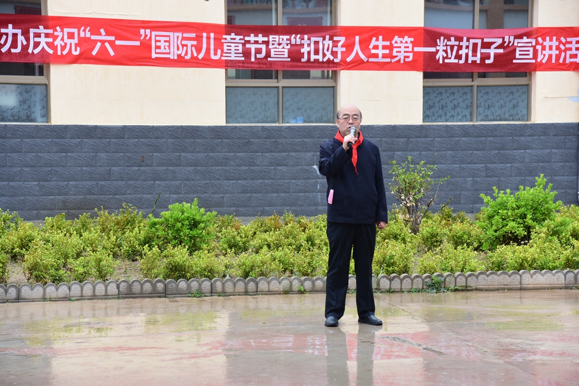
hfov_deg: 20.8
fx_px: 1576
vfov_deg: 14.0
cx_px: 290
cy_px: 193
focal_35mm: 98
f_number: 5.6
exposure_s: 1/320
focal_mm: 98
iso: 640
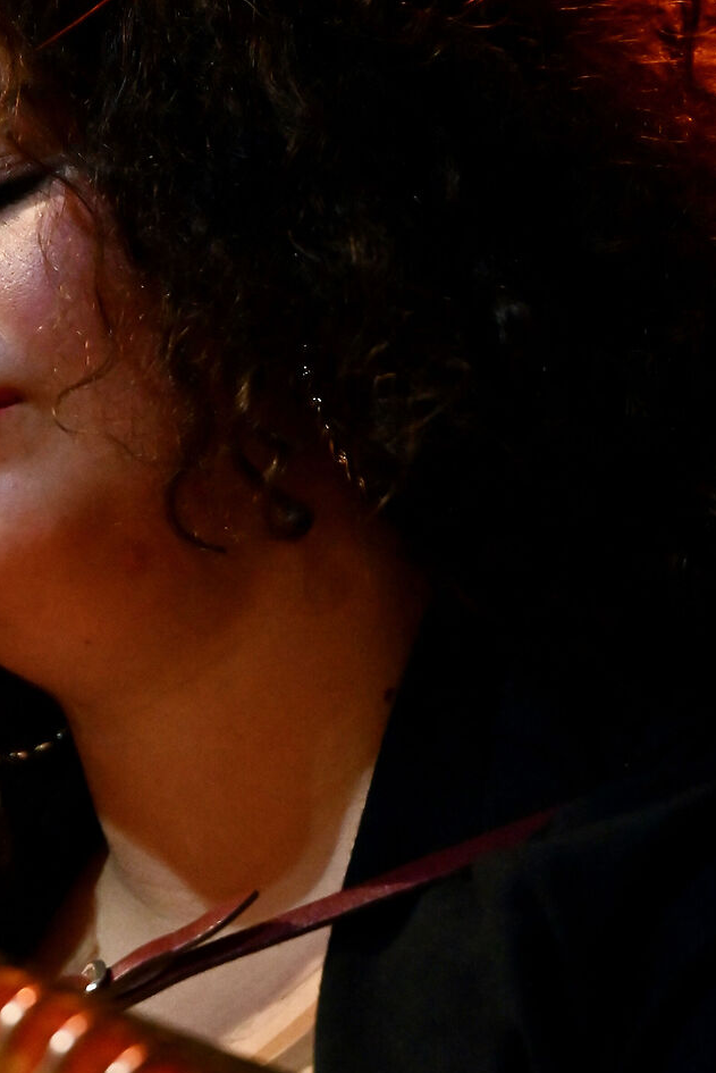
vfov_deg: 4.5
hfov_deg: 3.0
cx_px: -57
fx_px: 13618
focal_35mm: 457
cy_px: 916
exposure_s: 1/250
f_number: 2.8
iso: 3200
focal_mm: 180
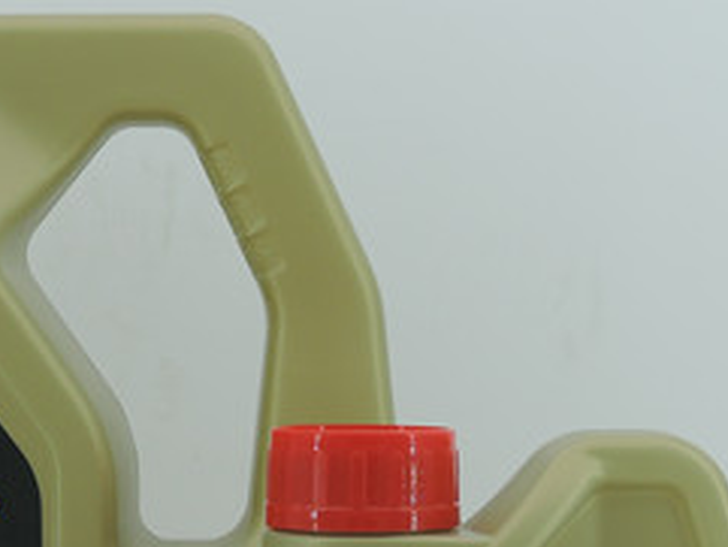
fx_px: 2441
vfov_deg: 12.6
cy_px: 591
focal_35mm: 116
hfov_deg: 16.9
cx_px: 178
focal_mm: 8.6
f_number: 3.5
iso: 80
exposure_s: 1/320
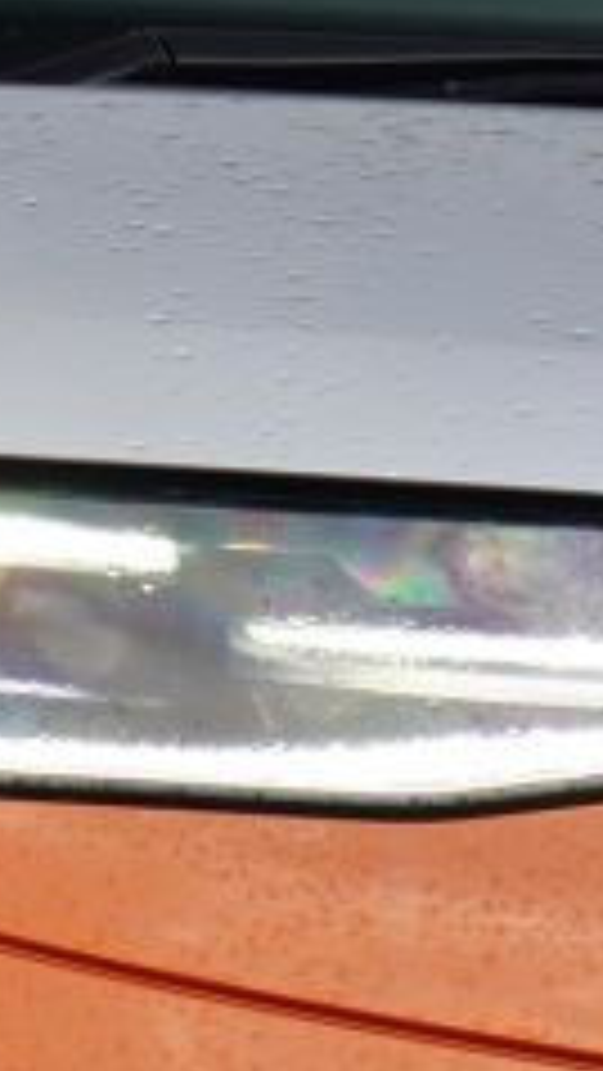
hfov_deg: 2.3
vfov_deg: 4.1
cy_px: 846
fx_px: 14969
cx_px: 72
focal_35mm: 527
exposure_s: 1/90
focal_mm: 50
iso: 200
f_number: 5.6
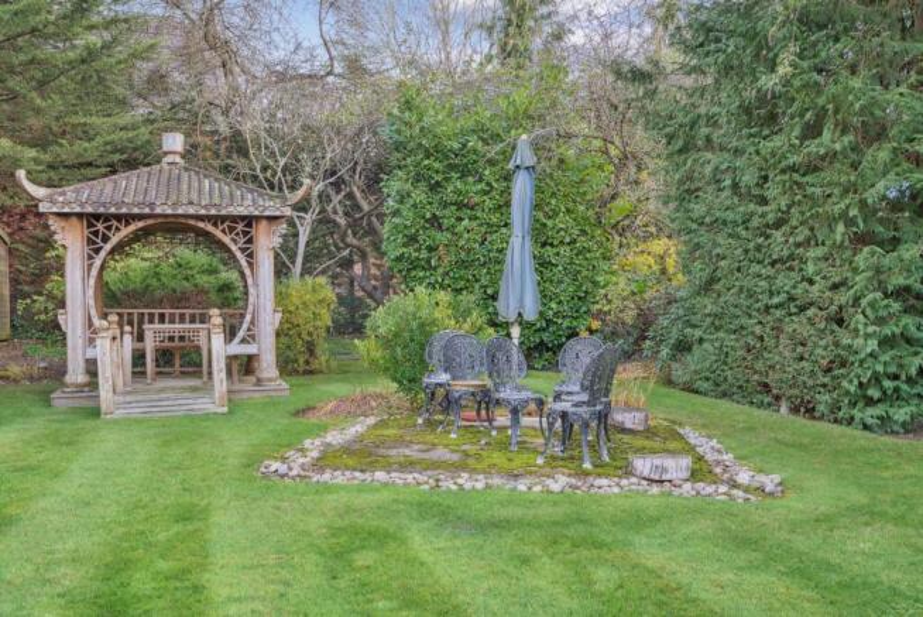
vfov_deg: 37.9
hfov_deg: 54.4
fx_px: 898
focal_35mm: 35
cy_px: 308
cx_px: 462
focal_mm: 35
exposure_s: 1/125
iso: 640
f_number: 7.1
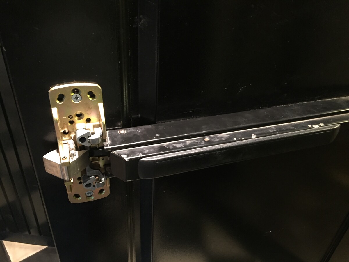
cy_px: 131
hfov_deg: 61.7
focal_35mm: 29
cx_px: 174
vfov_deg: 48.2
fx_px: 292
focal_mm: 4.15
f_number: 2.2
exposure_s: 1/17
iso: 250
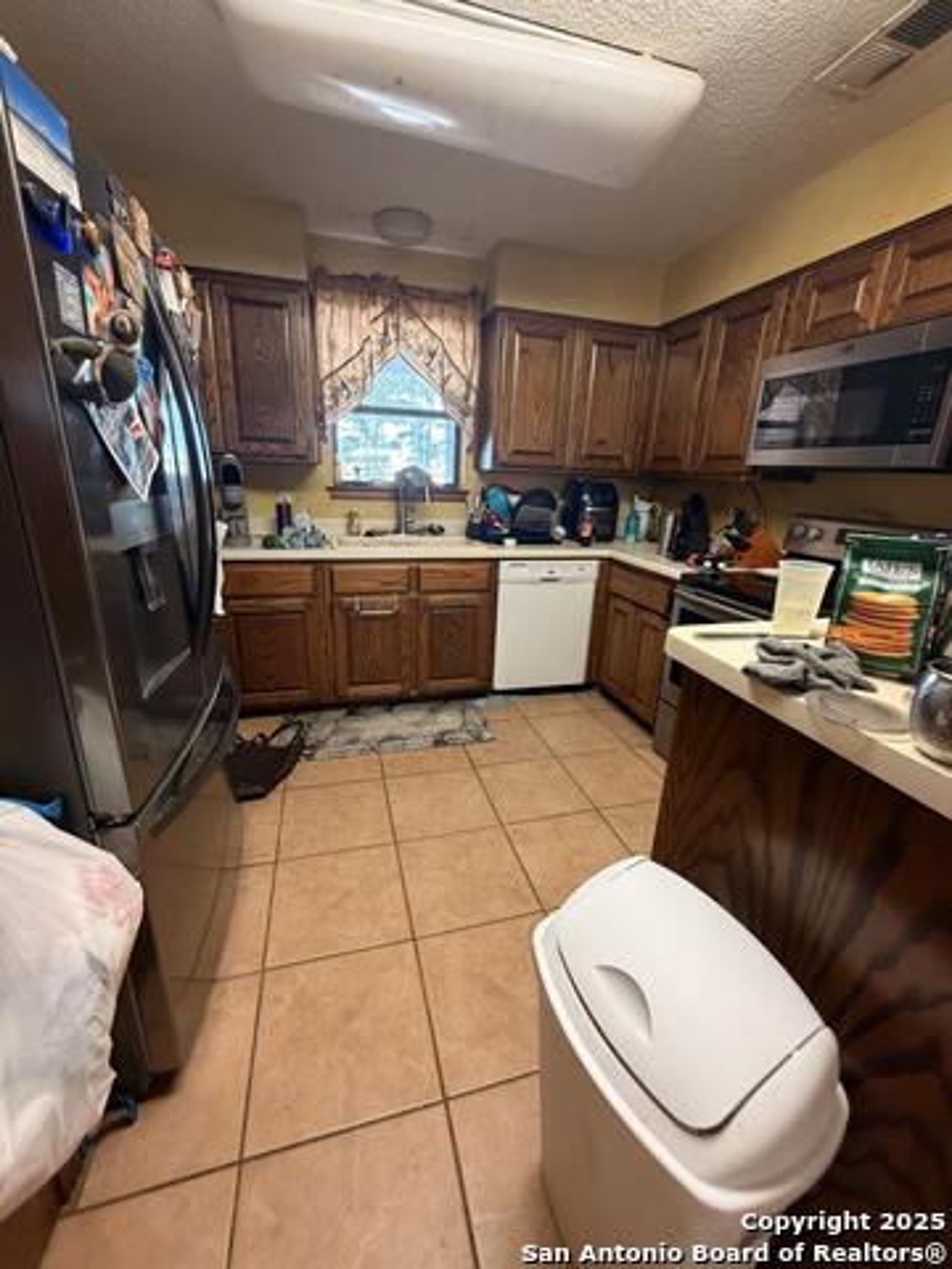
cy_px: 634
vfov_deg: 102.1
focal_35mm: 14
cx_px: 476
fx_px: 513
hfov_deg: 85.7
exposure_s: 1/42
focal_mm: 2.22
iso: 320
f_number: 2.2
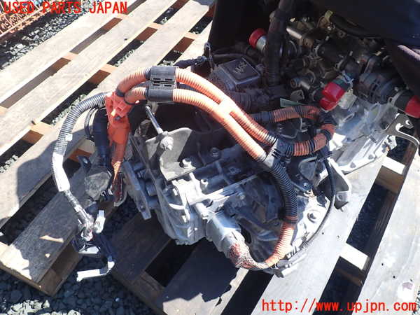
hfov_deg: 69.4
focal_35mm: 25
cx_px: 210
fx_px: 303
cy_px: 158
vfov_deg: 54.9
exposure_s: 1/250
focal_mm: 4.5
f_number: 2.8
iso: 100
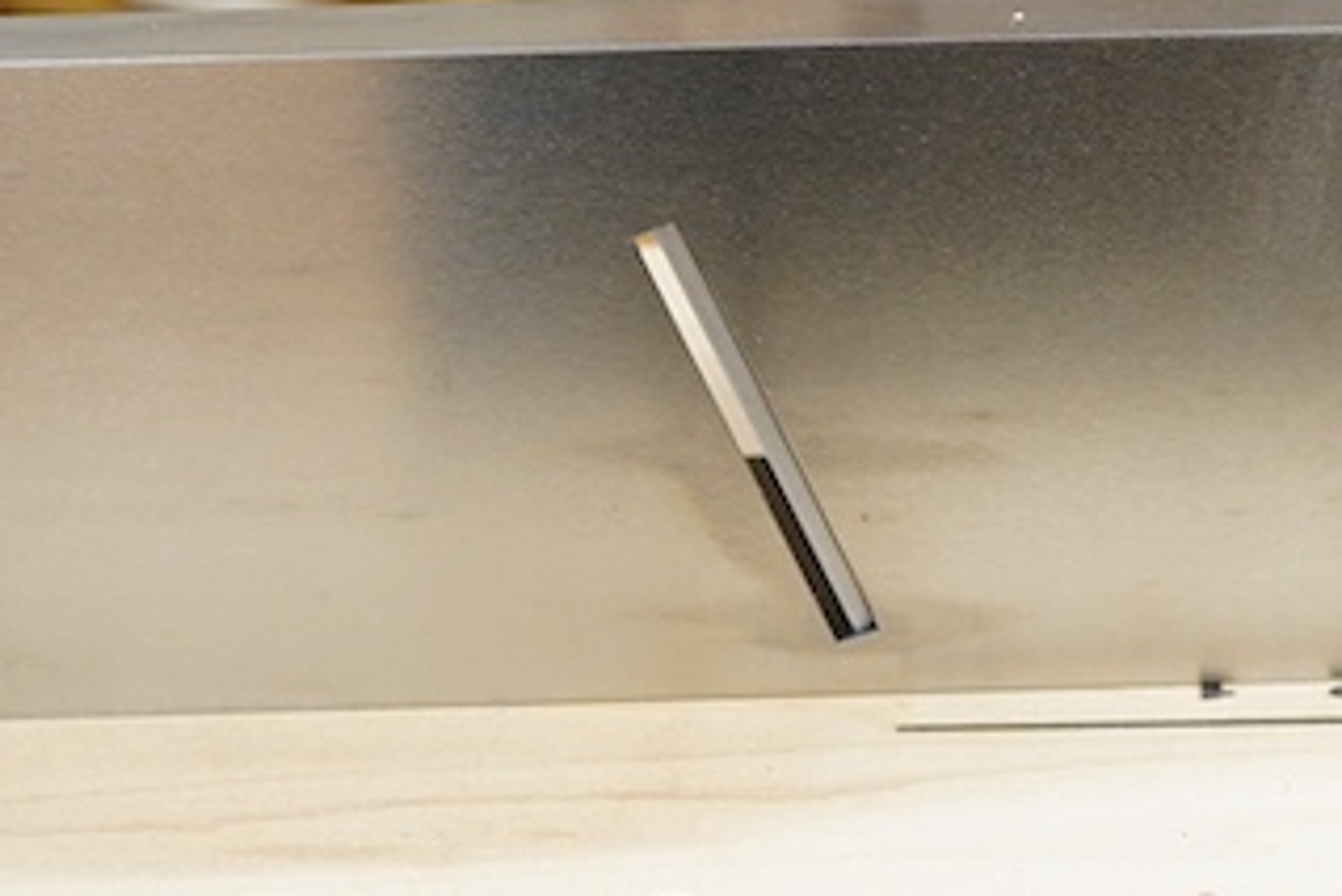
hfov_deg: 15.9
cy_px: 345
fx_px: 4736
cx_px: 1241
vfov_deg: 10.8
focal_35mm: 127
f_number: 3.5
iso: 1250
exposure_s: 1/125
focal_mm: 30
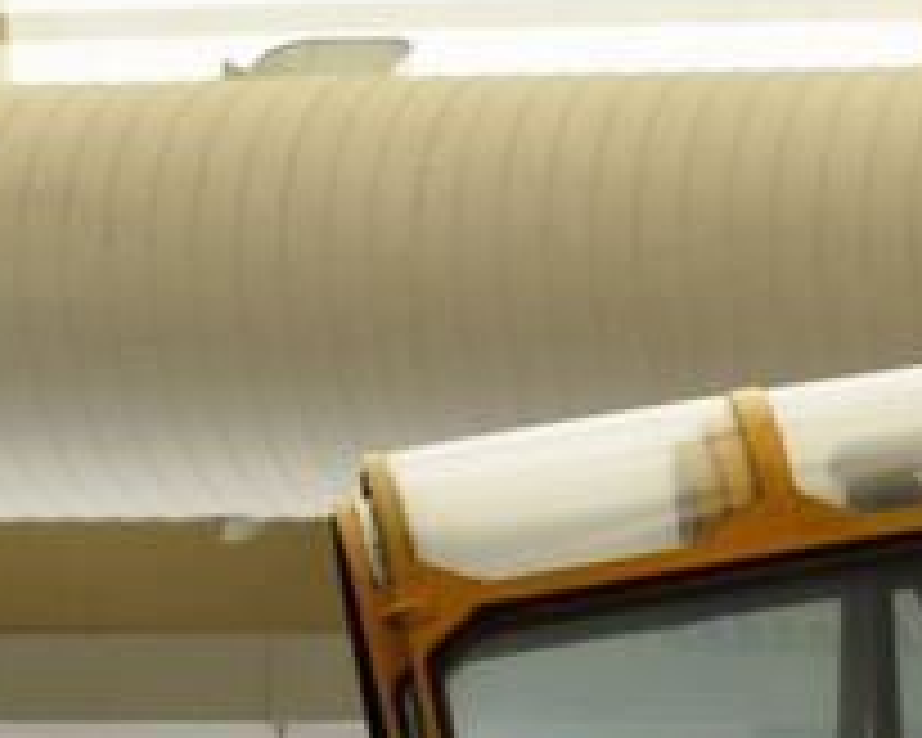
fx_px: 7448
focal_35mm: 273
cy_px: 1354
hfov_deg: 6.9
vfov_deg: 5.6
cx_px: 1813
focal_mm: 31
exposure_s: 1/160
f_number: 6.3
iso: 100
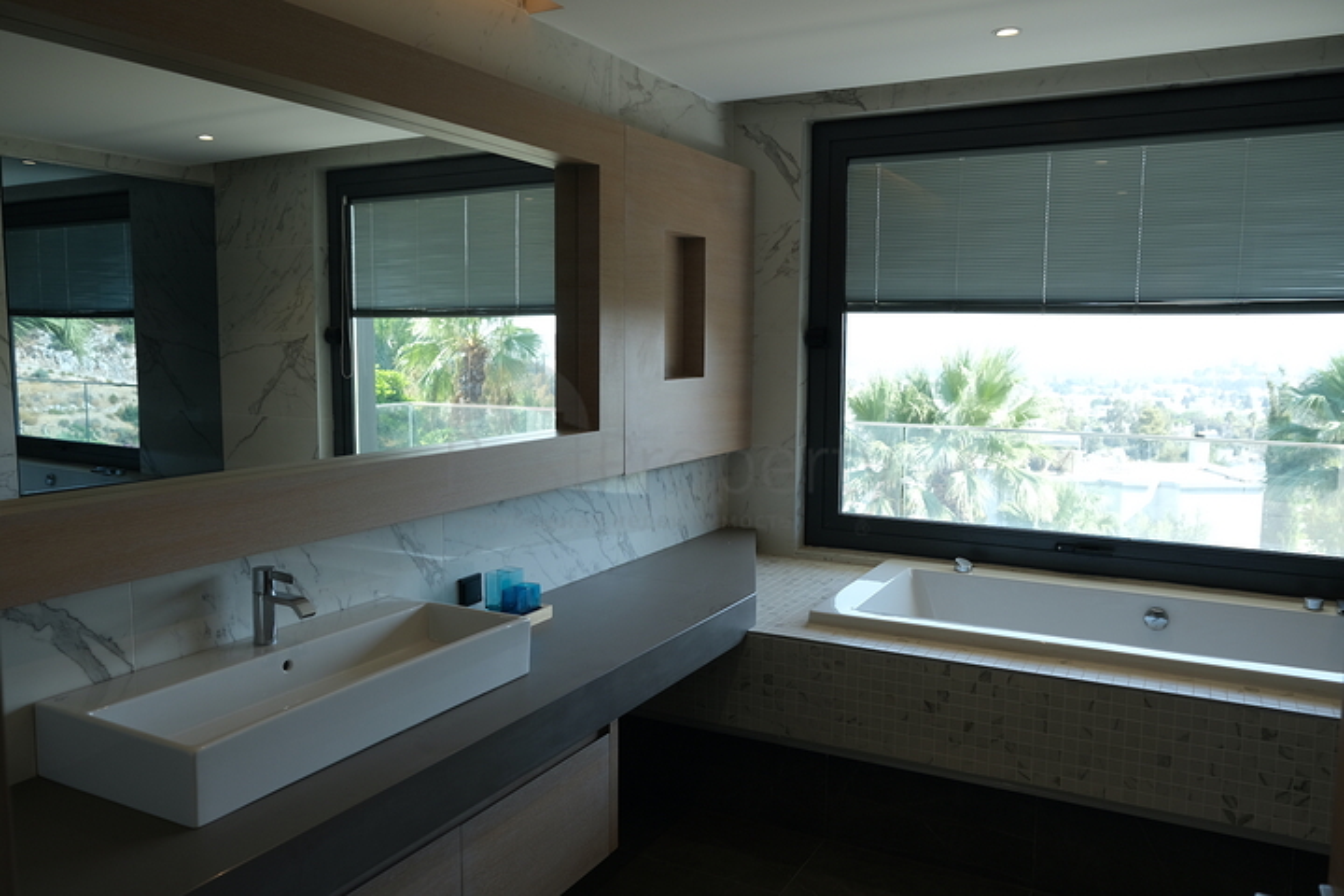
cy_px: 448
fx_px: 1008
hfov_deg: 67.4
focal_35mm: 27
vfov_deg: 47.9
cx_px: 672
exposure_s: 1/100
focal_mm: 18
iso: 160
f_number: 3.6
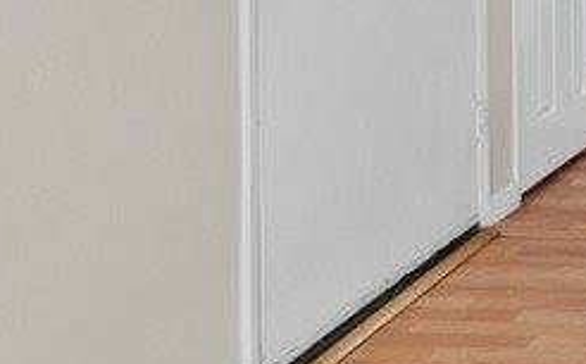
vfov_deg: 16.9
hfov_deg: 21.1
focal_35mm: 68
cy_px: -220
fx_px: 1085
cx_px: 1041
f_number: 8
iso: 2000
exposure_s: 1/4
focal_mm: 16
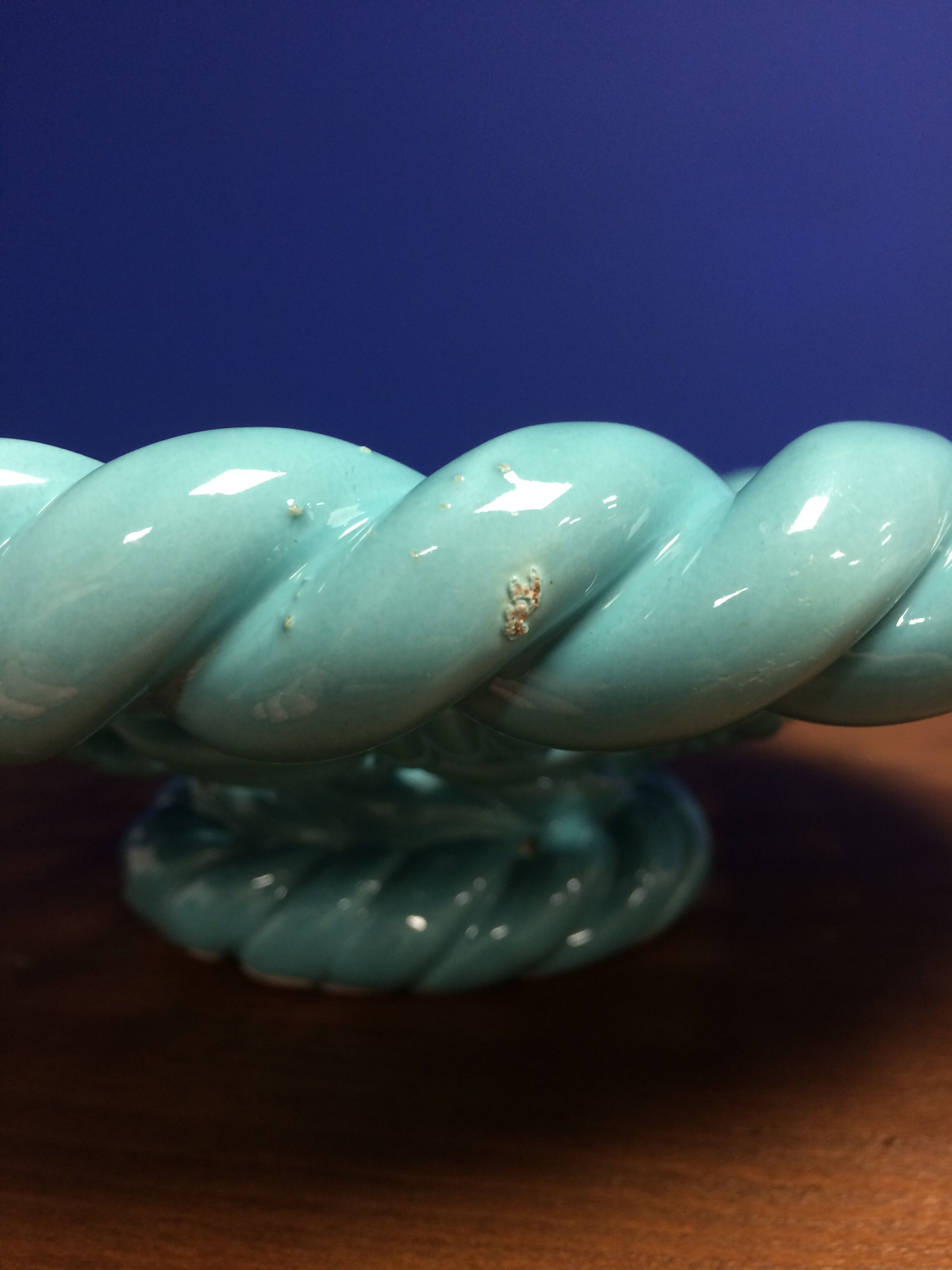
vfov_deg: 61.7
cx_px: 476
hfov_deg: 48.2
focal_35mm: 29
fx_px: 1063
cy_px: 635
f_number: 2.2
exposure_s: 1/33
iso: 125
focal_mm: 4.15
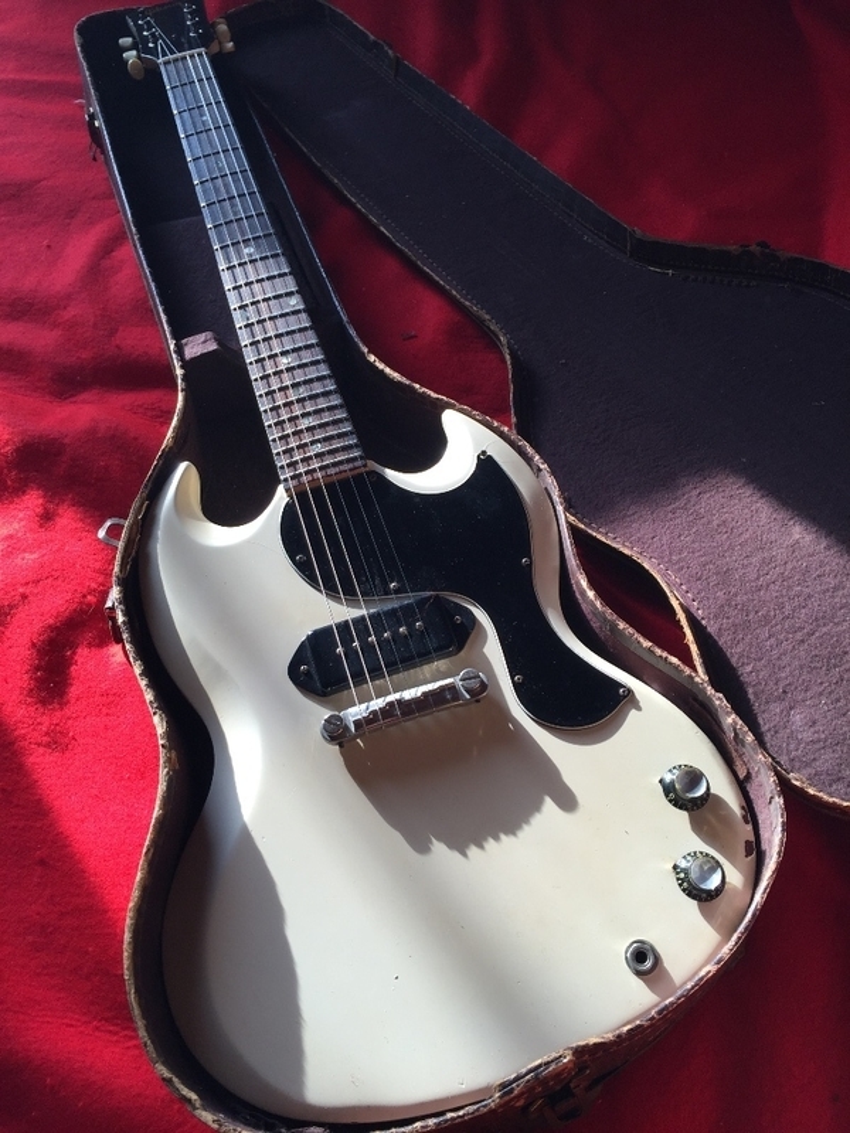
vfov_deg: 61.7
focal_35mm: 29
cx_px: 425
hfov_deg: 48.2
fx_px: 949
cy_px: 566
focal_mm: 4.15
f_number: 2.2
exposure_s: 1/216
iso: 32
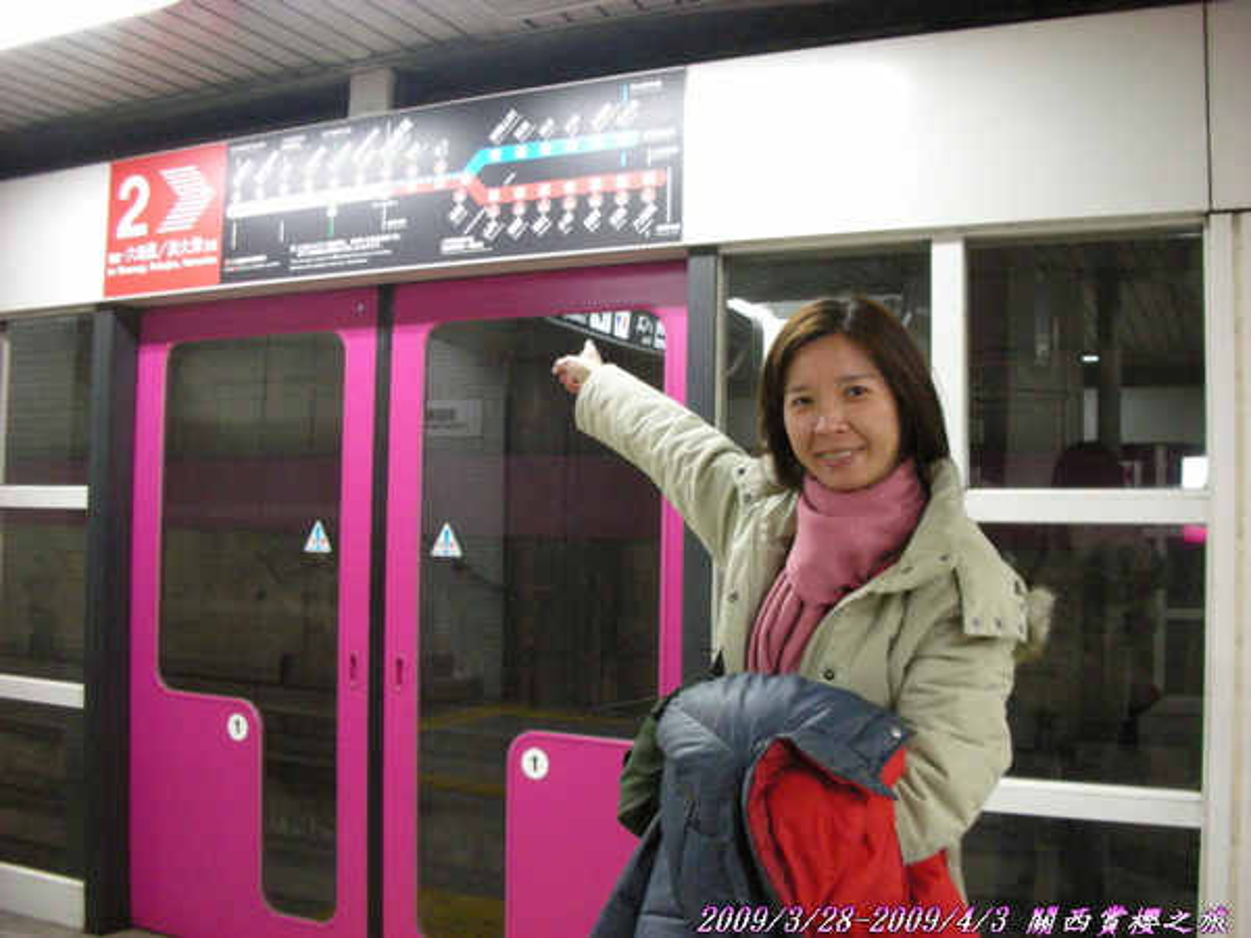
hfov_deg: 52.6
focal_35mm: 35
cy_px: 469
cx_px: 626
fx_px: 1265
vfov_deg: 40.7
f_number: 3
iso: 400
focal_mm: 5.8
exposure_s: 1/31.6
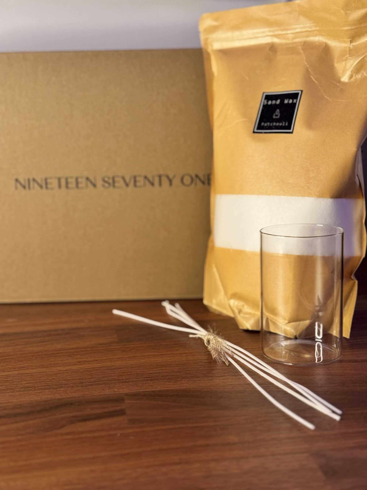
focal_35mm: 48
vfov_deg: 39.7
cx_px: 184
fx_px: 679
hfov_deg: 30.3
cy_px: 245
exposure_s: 1/40
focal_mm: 6.76
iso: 320
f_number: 1.78
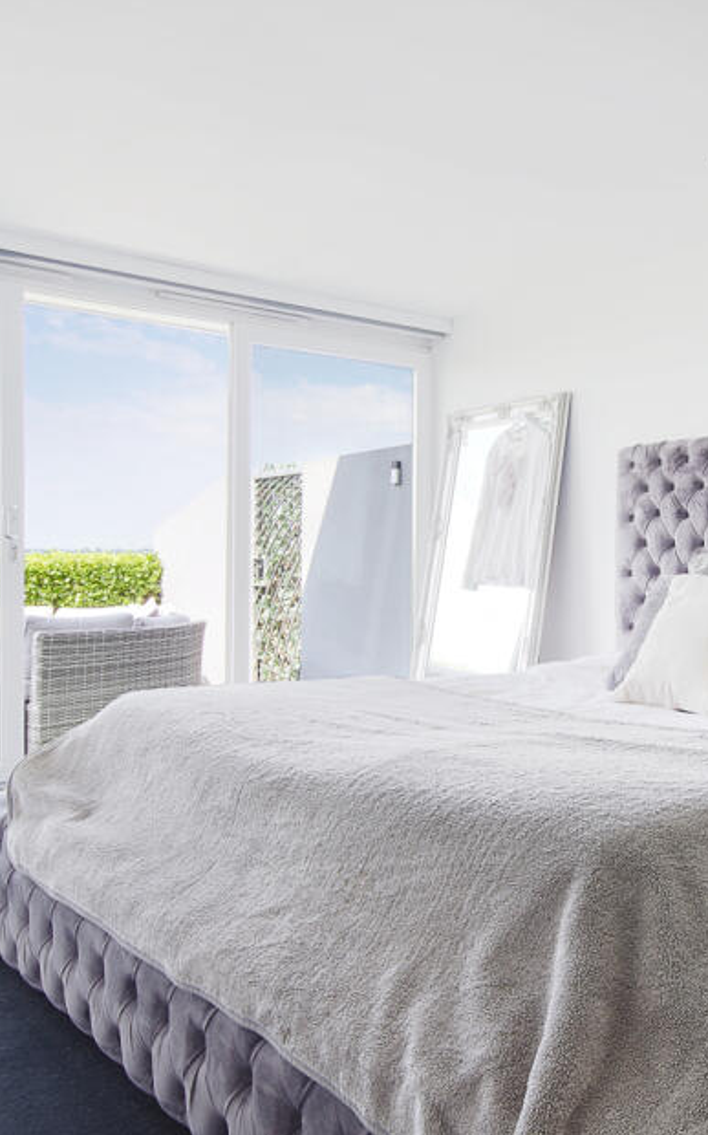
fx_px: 989
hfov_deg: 37.3
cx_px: 615
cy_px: 618
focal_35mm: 32
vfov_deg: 59.6
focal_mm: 13
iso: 100
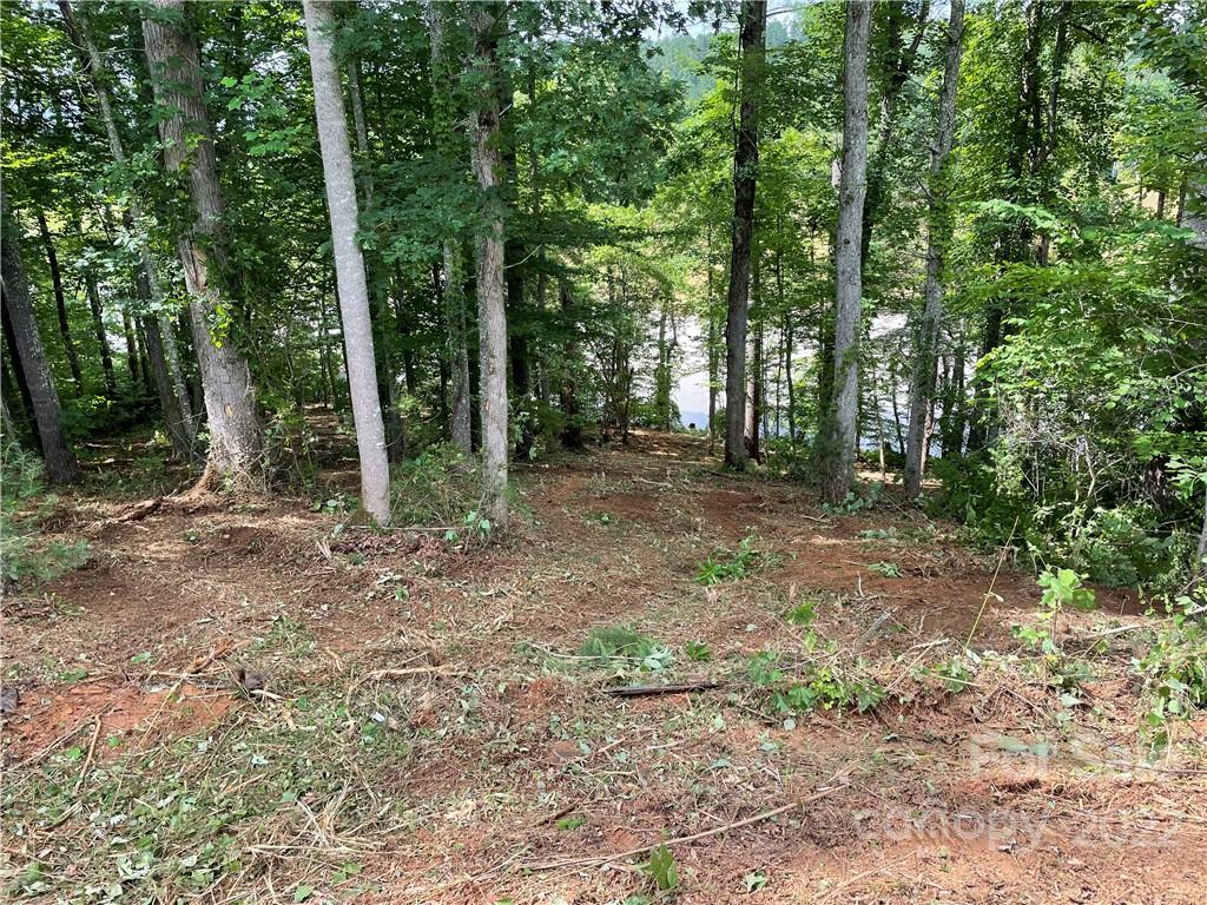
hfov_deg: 67.3
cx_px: 604
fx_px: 907
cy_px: 452
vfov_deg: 53.1
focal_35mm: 26
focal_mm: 4.2
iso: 32
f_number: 1.6
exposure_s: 1/496
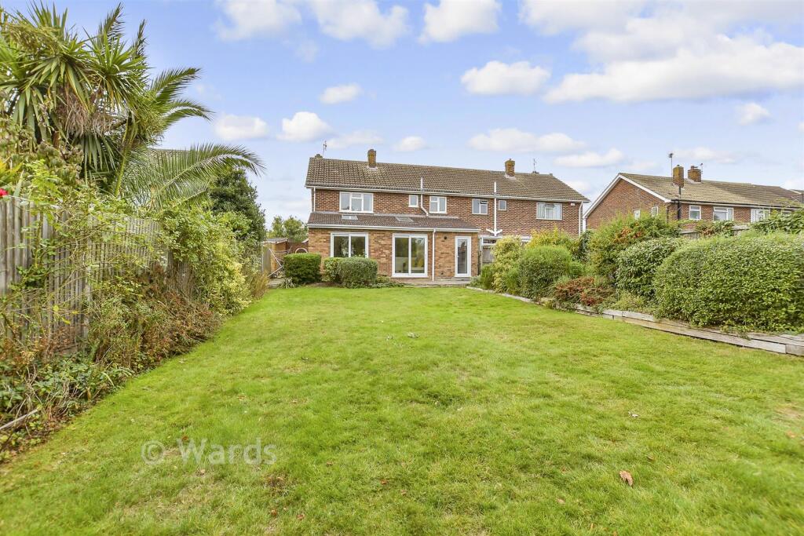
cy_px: 268
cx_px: 402
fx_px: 335
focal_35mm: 15
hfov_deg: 100.4
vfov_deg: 77.3
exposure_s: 1/200
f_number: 8
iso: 200
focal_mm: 10
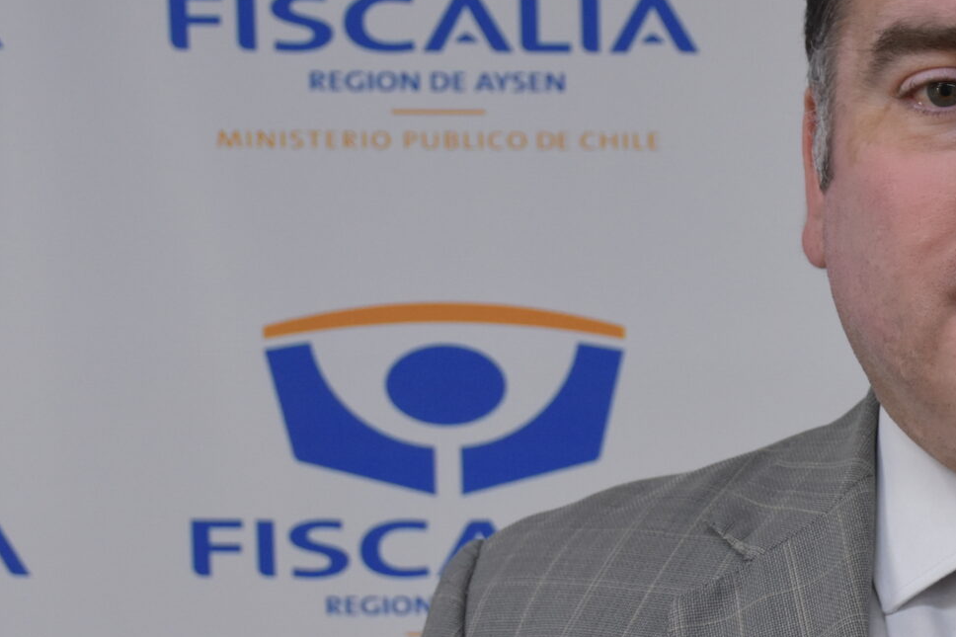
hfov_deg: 15.8
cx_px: 1010
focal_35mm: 127
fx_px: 3372
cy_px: 488
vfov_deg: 10.8
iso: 1100
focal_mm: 32
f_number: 4
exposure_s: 1/60
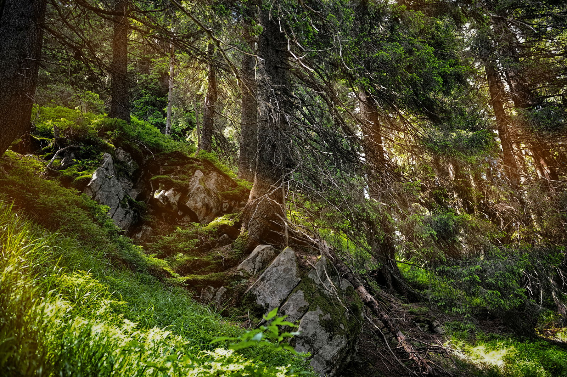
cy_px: 188
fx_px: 598
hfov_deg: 50.7
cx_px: 284
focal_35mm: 38
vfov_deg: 35.0
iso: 200
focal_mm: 38
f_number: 4
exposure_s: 1/50
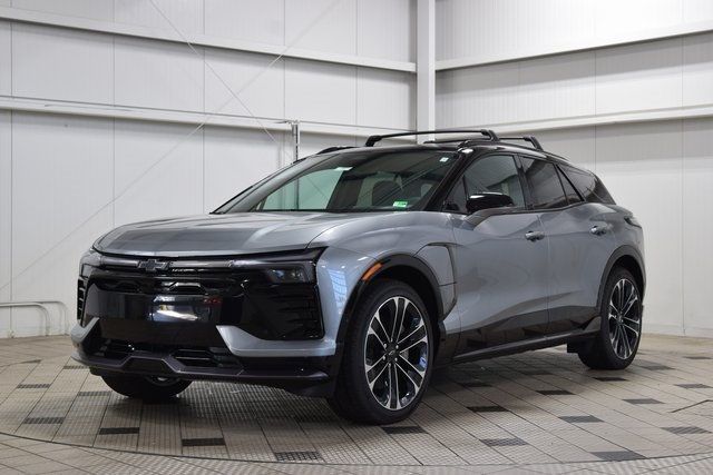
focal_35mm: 60
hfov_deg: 33.4
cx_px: 356
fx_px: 1189
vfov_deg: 22.6
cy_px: 238
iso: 400
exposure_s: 1/20
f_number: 6.3
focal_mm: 40
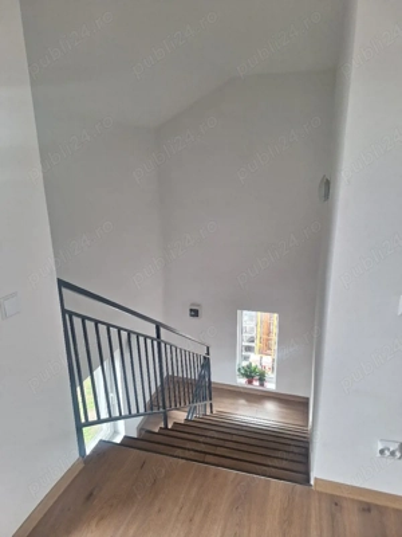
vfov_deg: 73.9
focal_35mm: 23
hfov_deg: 58.9
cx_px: 201
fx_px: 356
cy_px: 268
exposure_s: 1/40
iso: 250
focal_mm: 5.54
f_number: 1.8
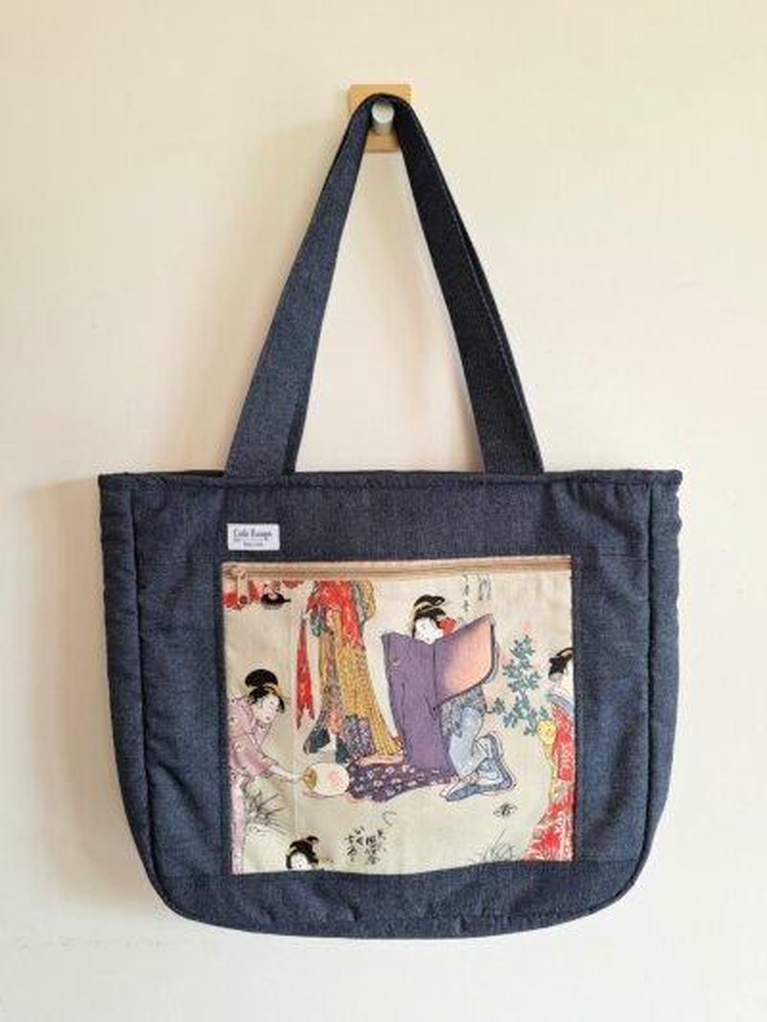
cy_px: 511
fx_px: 679
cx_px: 384
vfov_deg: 73.9
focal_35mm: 23
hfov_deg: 58.9
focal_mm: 5.54
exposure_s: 1/50
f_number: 1.8
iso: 50
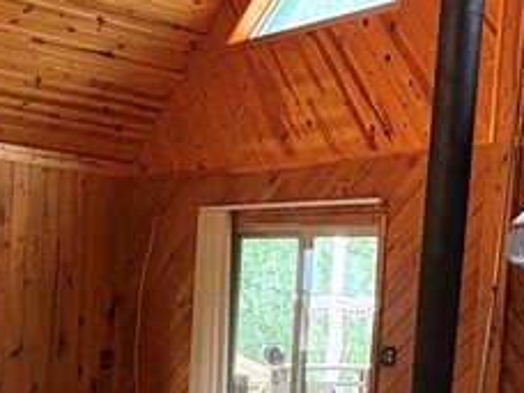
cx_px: 336
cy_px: 363
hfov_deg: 30.6
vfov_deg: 22.6
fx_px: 954
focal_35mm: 63
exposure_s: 1/60
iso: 500
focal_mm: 2.22
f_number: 2.2
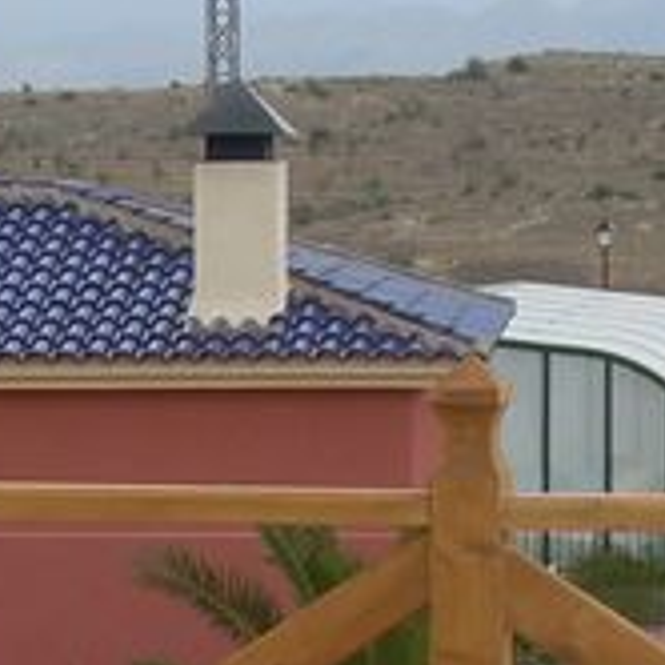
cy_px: 613
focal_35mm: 195
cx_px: 52
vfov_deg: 8.9
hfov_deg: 8.9
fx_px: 4238
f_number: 3.4
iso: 50
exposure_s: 1/193
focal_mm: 10.3
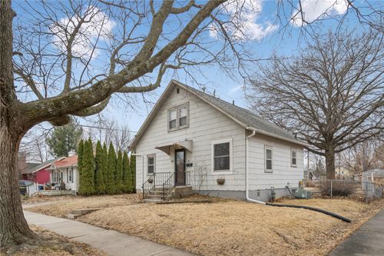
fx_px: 213
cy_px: 128
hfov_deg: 84.0
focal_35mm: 20
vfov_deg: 61.9
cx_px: 192
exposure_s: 1/1250
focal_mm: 20
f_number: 7.1
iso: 400
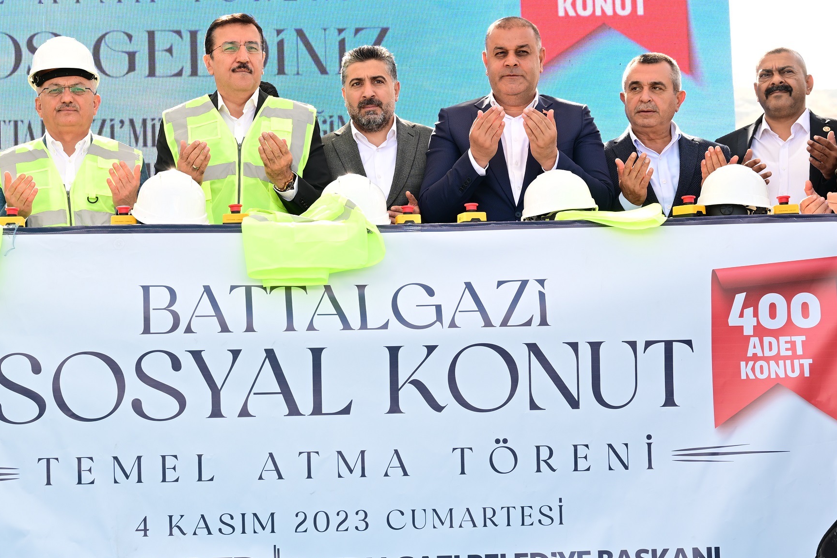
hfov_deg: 23.0
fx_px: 2046
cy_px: 273
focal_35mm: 88
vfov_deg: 15.5
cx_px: 284
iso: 64
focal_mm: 46
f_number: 5
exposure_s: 1/100
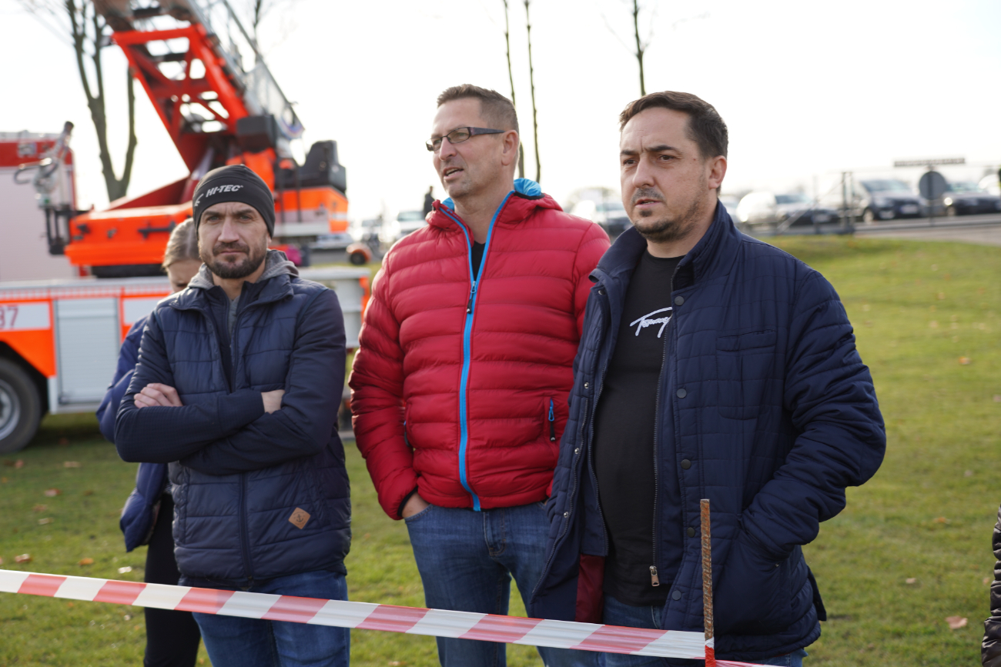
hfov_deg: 36.9
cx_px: 500
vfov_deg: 25.1
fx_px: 1502
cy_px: 334
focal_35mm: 54
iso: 100
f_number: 4
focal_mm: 54
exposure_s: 1/200
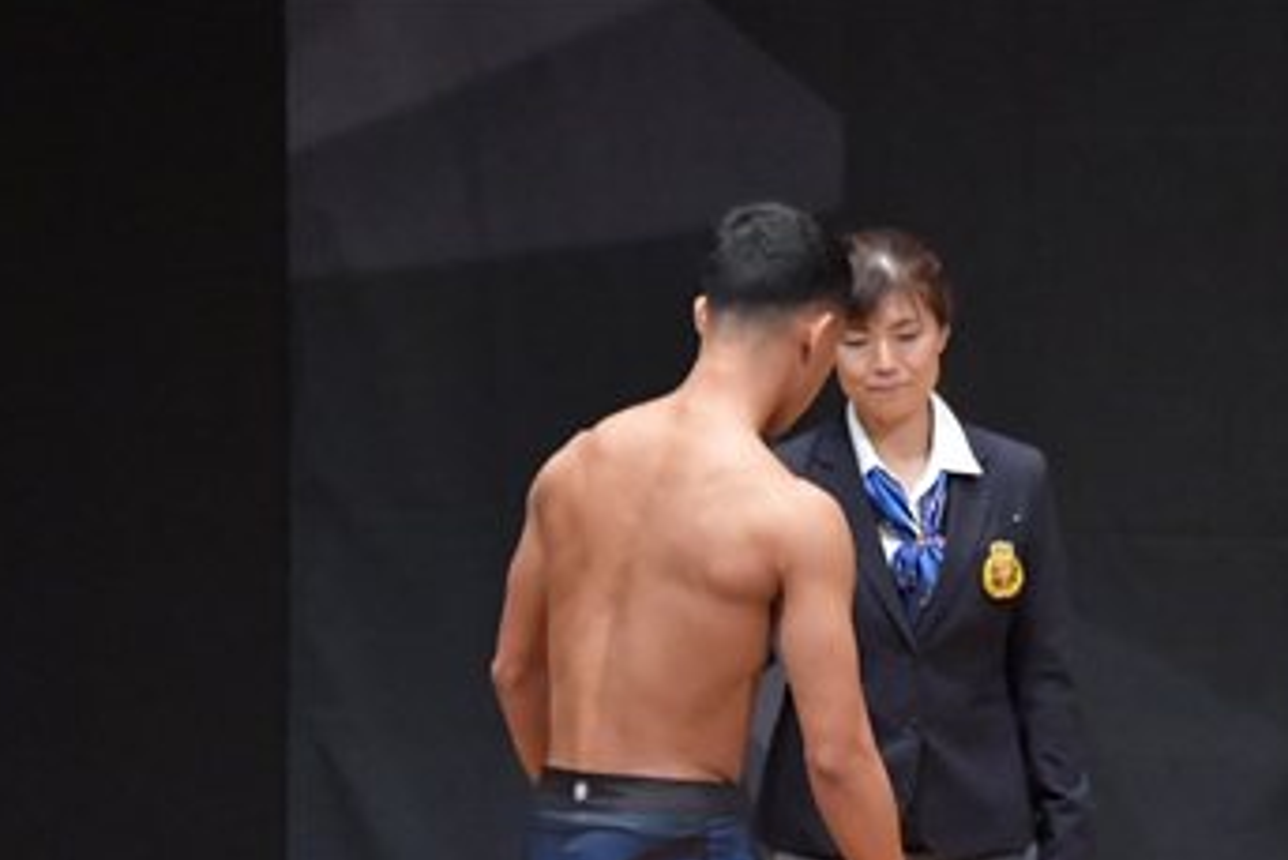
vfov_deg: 2.7
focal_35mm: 508
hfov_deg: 4.1
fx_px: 18182
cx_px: 1350
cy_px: 961
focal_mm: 150
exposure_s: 1/400
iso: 8000
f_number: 5.6
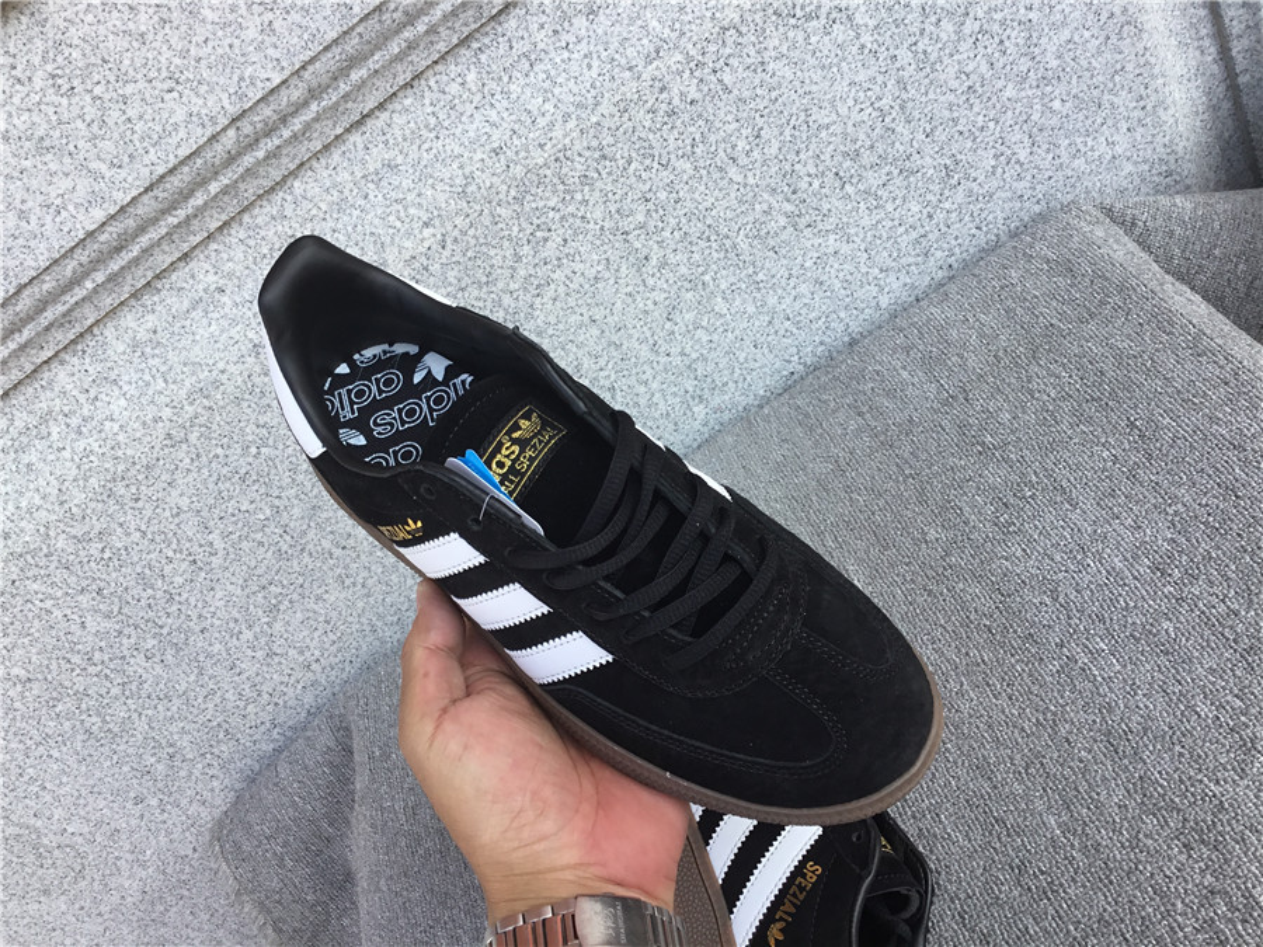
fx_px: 1131
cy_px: 474
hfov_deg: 58.4
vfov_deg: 45.4
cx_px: 632
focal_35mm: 31
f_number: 2.4
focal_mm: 3.3
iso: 25
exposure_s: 1/204
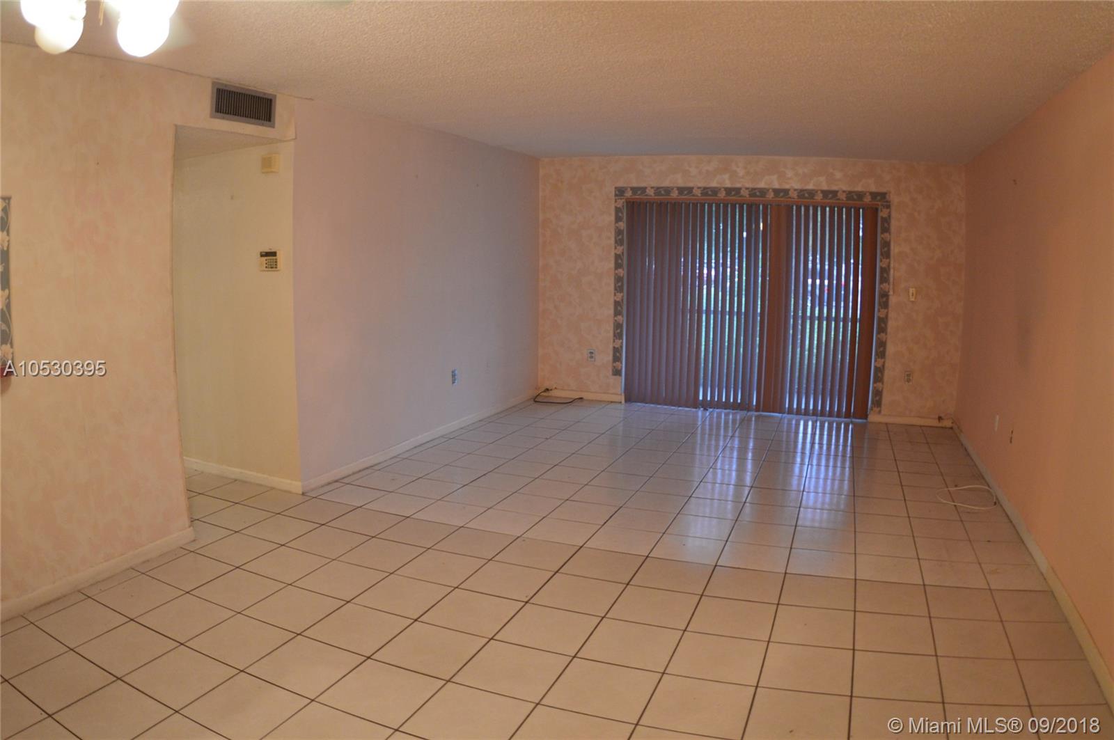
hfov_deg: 77.4
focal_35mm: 22
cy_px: 370
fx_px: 695
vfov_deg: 56.0
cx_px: 557
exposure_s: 1/40
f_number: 2.8
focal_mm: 15
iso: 800
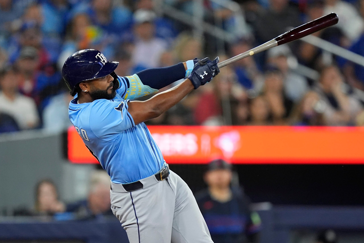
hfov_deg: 5.2
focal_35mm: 400
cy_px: 122
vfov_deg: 3.4
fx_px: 4044
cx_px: 182
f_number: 2.8
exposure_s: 1/2500
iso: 3200
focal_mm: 400
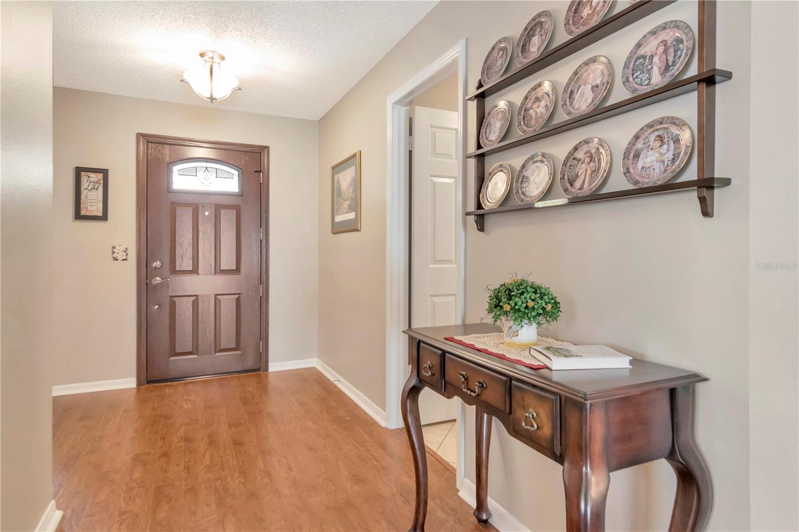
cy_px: 266
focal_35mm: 20
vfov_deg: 63.2
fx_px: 433
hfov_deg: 85.4
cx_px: 400
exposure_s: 1/8
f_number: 9
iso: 1000
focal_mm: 13
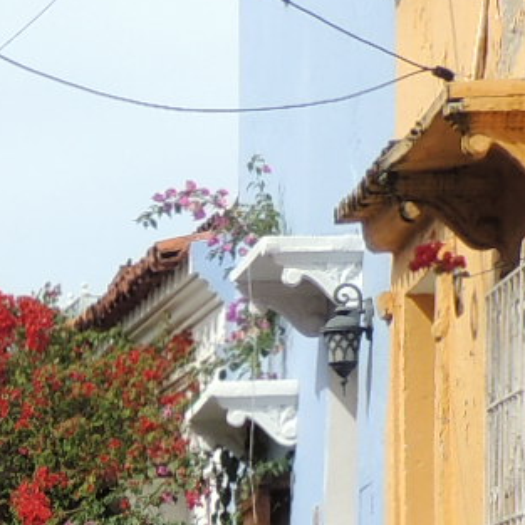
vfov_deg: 6.2
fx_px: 4736
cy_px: 881
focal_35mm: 276
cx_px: -226
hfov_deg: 6.3
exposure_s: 1/800
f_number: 3.4
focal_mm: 7.6
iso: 100
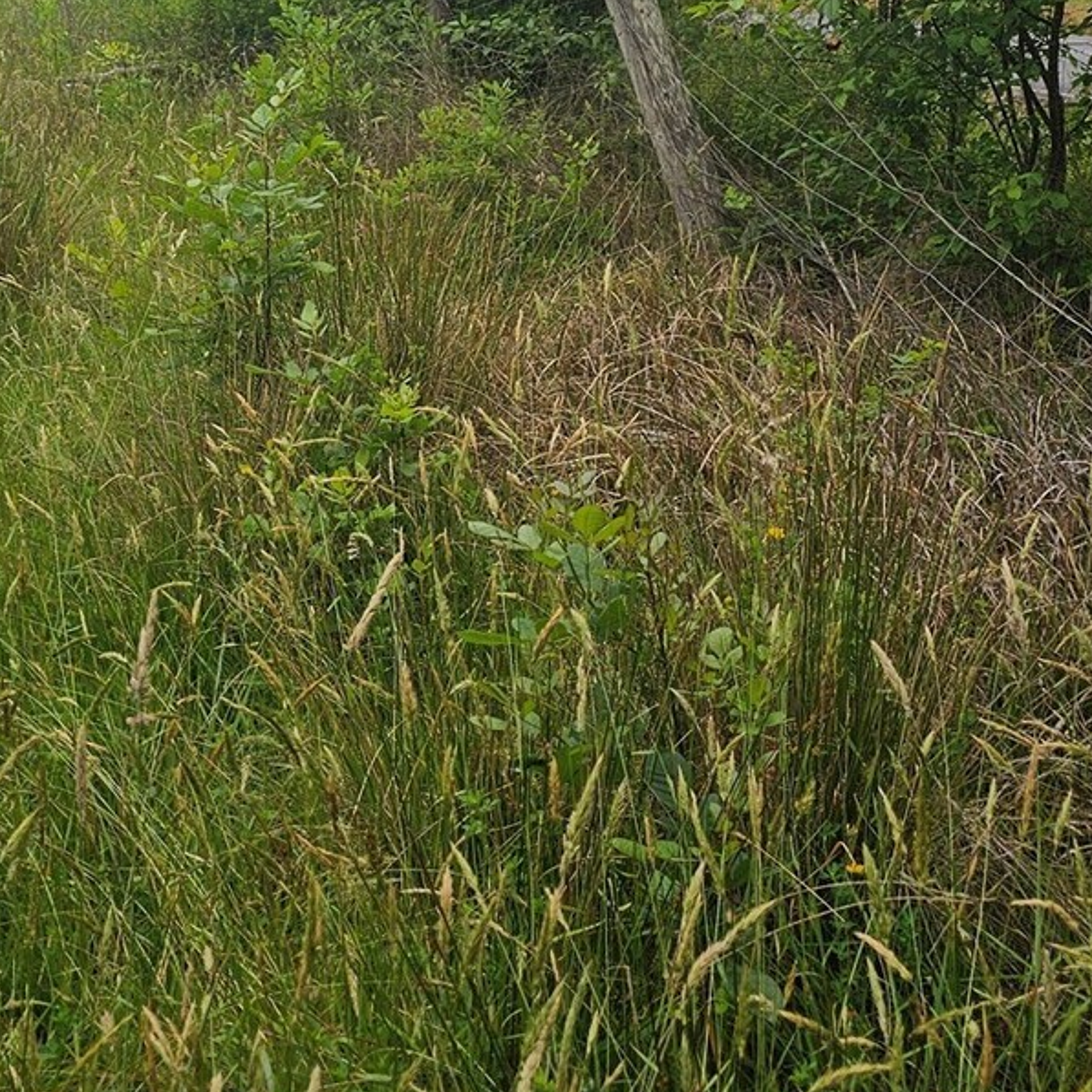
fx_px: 1749
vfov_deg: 33.7
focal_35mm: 49
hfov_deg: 34.7
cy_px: 232
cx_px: 507
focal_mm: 6.3
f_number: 1.7
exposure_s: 1/424
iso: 10
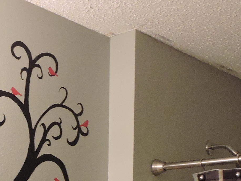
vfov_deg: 17.4
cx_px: -28
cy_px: 245
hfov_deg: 23.2
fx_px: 550
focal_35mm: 79
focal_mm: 4.3
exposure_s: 1/13
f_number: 3.3
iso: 400
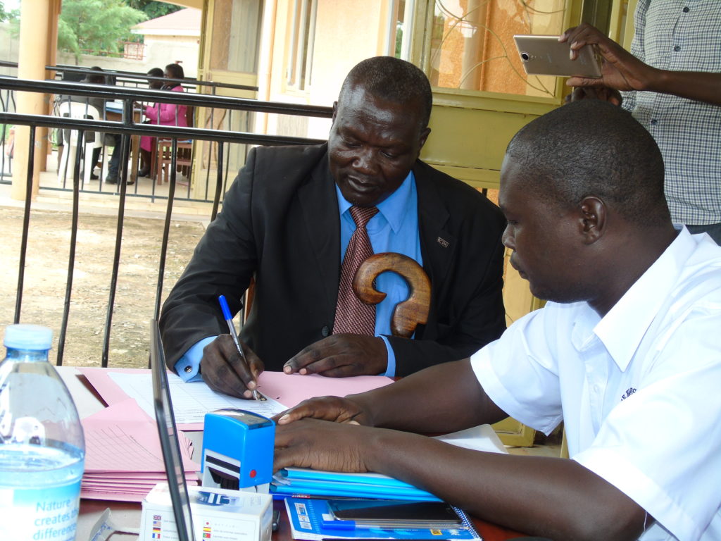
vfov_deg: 23.7
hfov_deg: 31.2
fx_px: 1291
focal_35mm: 62
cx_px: 360
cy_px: 270
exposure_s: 1/60
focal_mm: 11
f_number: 4.5
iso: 80
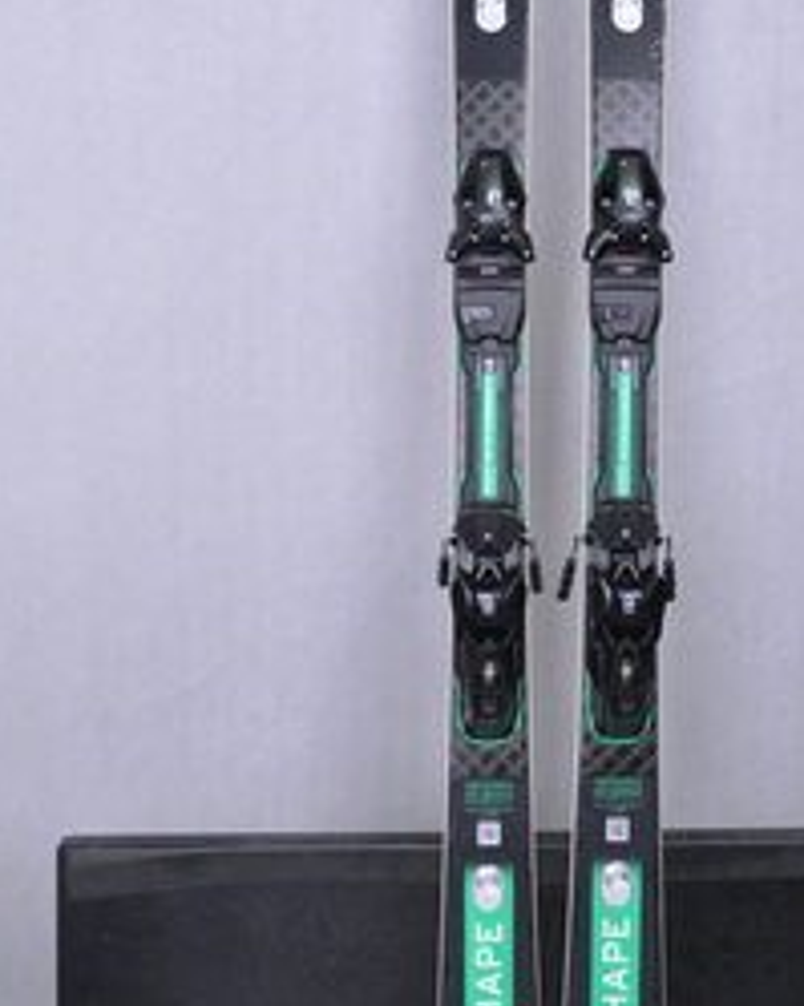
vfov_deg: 30.7
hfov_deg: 24.8
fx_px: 1816
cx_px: 551
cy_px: 311
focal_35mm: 61
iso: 3200
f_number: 8
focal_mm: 24
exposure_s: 1/125
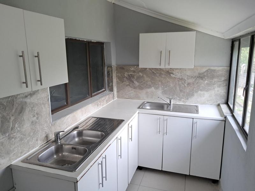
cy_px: 96
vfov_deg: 51.4
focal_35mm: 27
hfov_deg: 65.3
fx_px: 199
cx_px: 128
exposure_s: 1/60
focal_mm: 4
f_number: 1.8
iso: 64
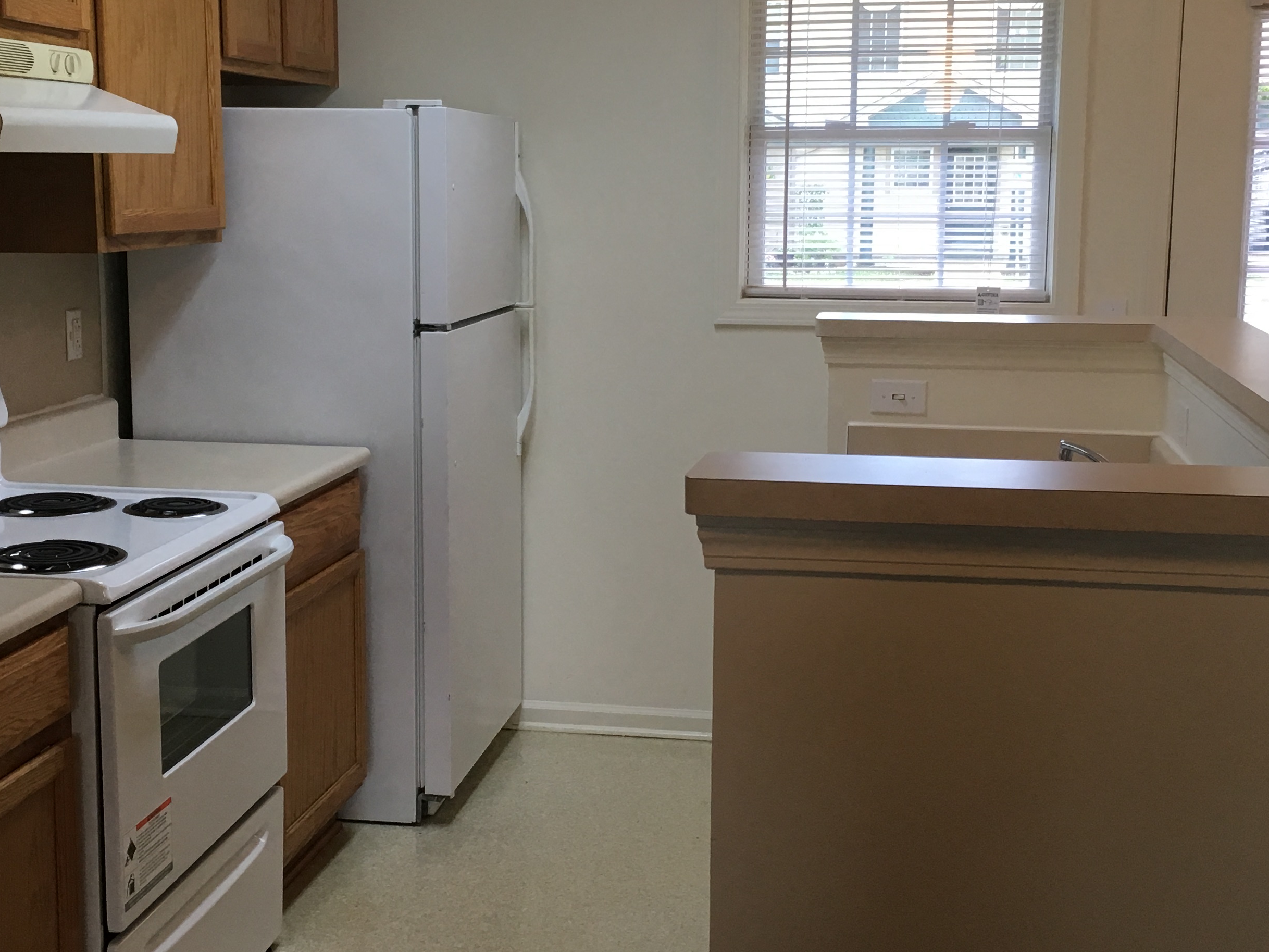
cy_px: 437
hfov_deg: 39.7
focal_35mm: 48
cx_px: 623
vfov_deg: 30.3
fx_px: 1760
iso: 32
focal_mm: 4.15
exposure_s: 1/30
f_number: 2.2
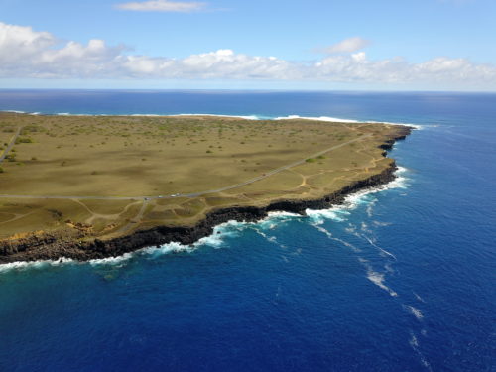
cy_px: 186
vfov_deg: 53.1
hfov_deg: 67.3
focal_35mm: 26
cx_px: 248
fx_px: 373
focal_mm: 4.73
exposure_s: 1/1149
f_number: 2.2
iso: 100
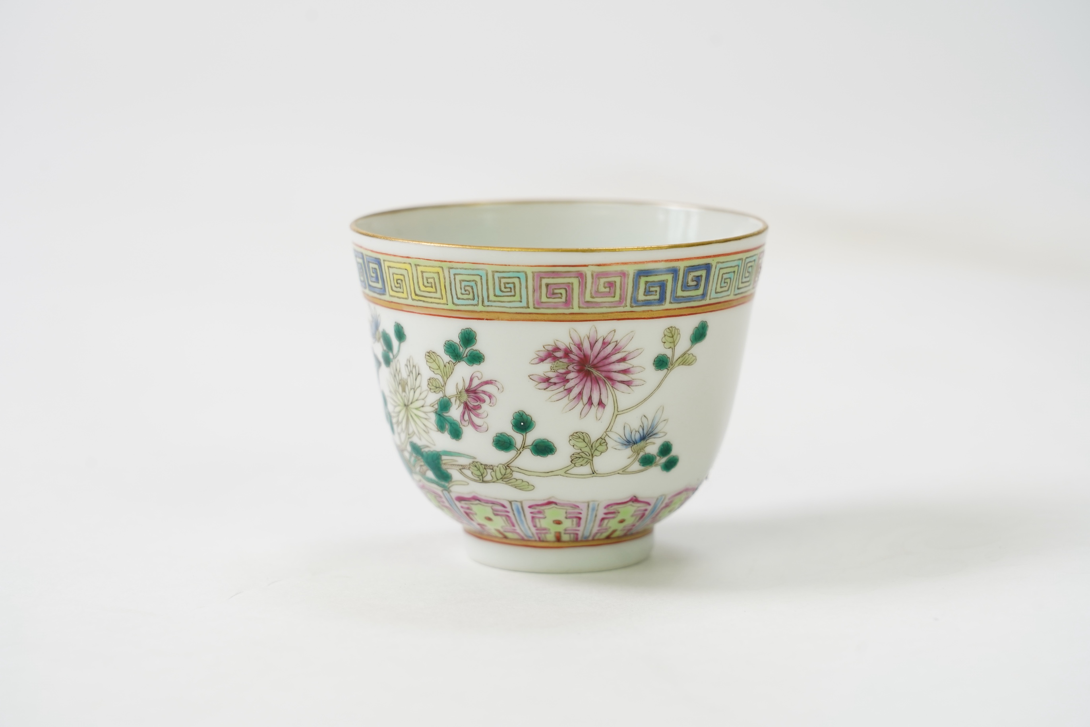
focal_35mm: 105
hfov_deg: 19.5
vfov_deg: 13.0
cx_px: 545
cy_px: 364
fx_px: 3179
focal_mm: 105
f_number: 7.1
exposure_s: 1/125
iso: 500
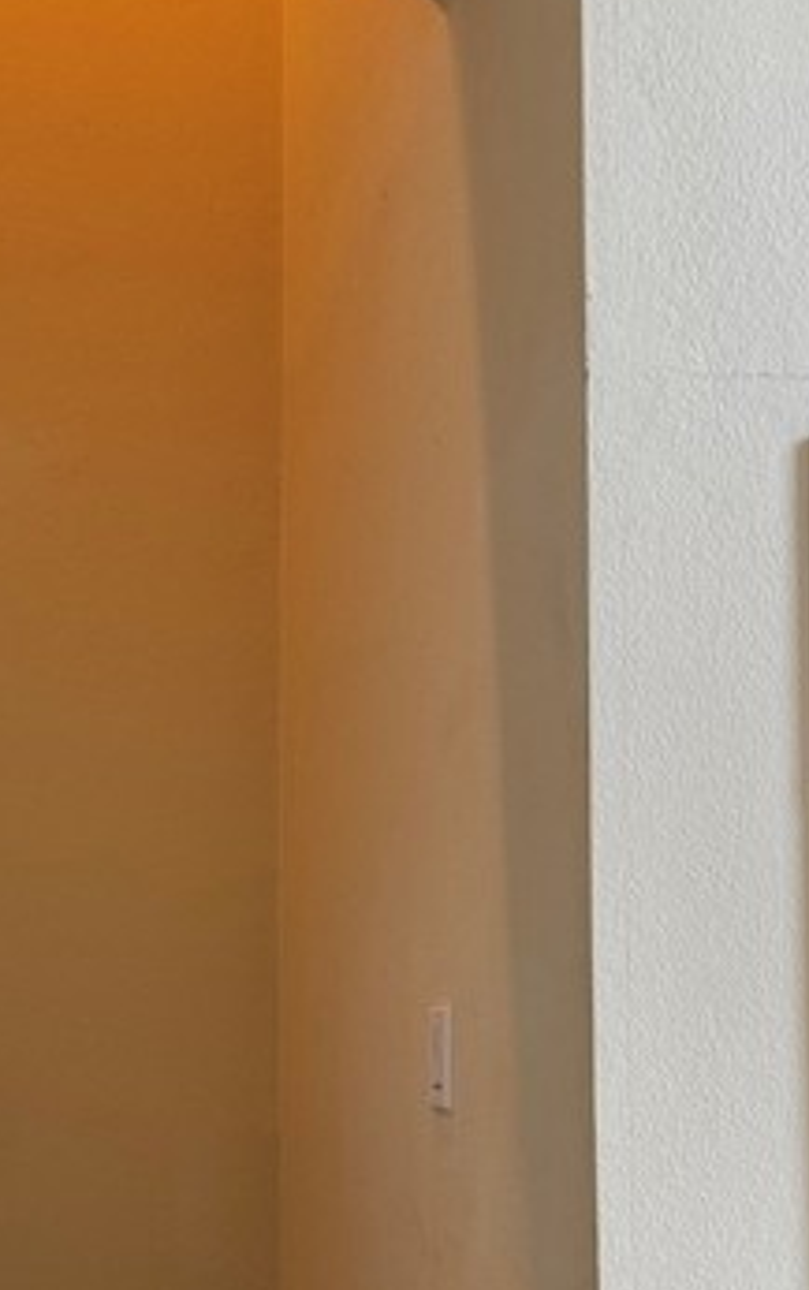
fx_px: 1654
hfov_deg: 26.3
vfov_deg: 41.4
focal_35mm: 47
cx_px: 30
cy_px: 958
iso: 160
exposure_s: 1/60
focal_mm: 6.76
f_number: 1.78
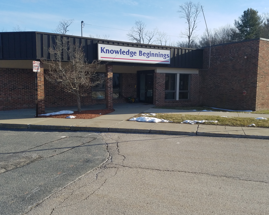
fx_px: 255
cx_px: 144
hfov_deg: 55.6
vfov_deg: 45.8
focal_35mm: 32
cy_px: 101
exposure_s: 1/1696
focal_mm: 4.2
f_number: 1.7
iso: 50
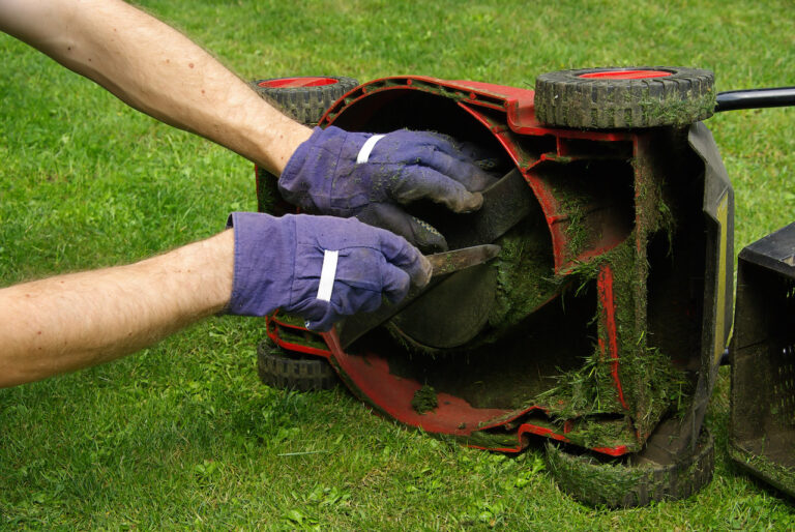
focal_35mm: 72
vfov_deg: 19.0
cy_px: 266
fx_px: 1592
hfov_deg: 28.0
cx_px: 398
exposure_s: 1/60
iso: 200
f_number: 8
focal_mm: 47.5
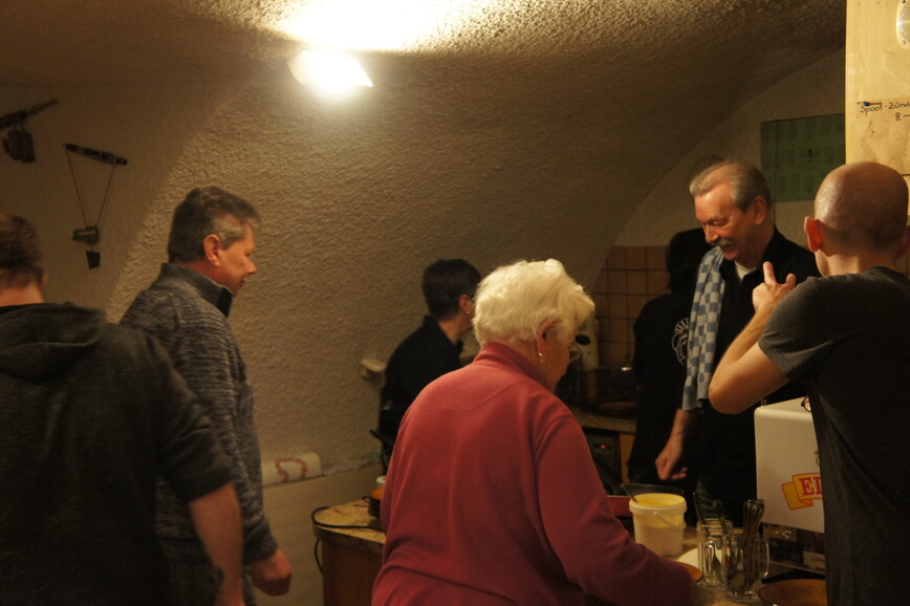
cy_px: 303
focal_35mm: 52
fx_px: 1327
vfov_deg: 25.7
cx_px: 455
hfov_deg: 37.9
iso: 1600
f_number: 4.5
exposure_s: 1/40
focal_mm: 35
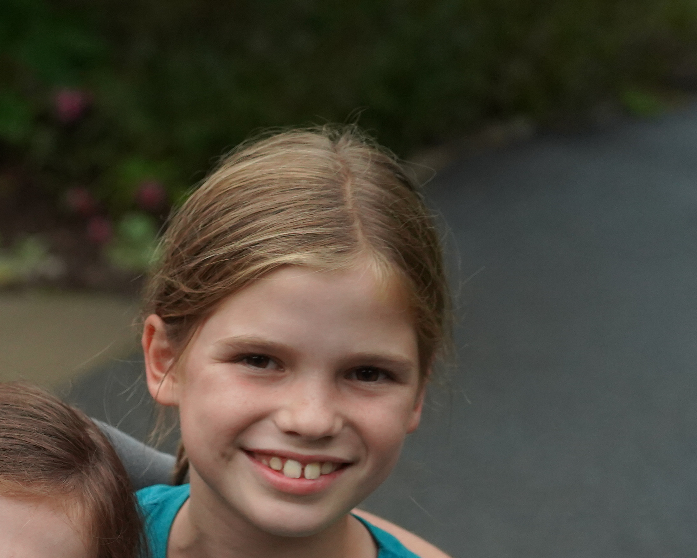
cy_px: 633
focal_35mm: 151
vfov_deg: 10.1
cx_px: -176
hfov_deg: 12.4
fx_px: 3115
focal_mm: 59
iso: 2500
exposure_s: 1/160
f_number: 4
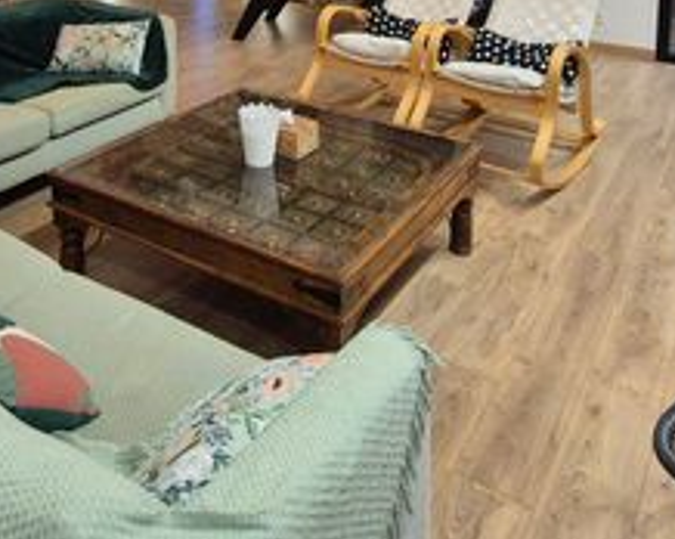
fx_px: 699
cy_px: -77
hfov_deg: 51.0
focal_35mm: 35
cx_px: 251
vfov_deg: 35.1
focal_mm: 2.2
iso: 500
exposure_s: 1/50
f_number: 2.2
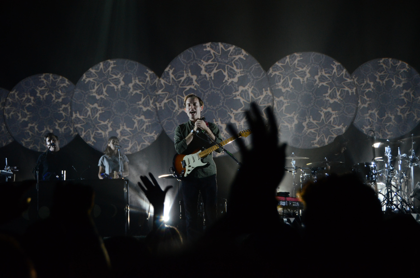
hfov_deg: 28.1
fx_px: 838
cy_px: 139
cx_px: 210
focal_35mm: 72
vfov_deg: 18.8
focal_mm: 48
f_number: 4.5
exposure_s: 1/100
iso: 2000
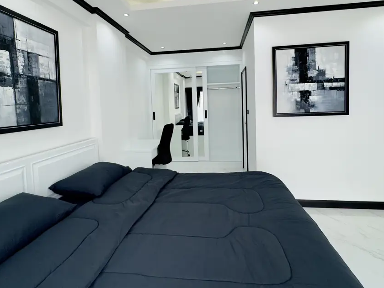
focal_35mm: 20
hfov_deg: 81.7
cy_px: 116
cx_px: 189
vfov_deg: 65.4
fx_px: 222
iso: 80
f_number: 2.2
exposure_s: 1/100
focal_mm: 2.22
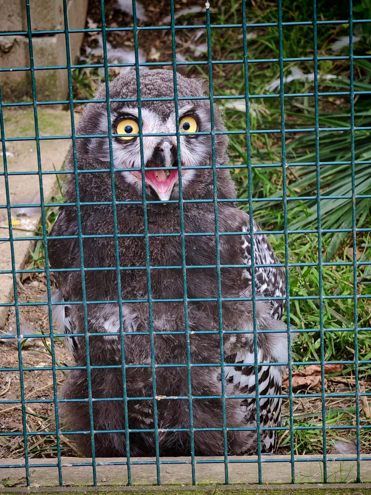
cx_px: 186
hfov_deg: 12.1
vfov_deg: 16.1
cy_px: 248
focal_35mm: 122
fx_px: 1743
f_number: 2.6
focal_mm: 15.38
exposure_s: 1/100
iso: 200
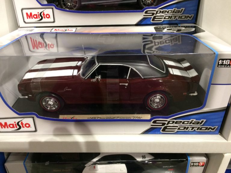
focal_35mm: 29
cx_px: 116
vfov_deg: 48.2
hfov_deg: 61.7
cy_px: 86
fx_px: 194
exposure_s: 1/30
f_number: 2.2
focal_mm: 4.15
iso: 160
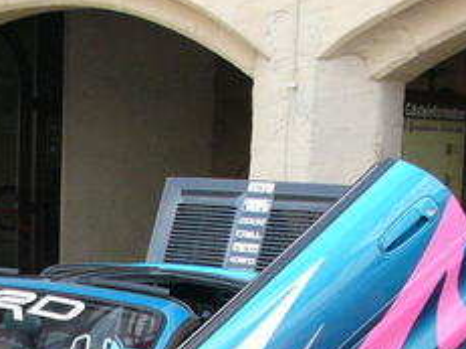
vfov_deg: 13.2
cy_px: 406
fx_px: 1467
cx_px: 46
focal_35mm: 109
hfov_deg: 17.8
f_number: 2.8
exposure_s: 1/60
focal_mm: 6
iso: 150
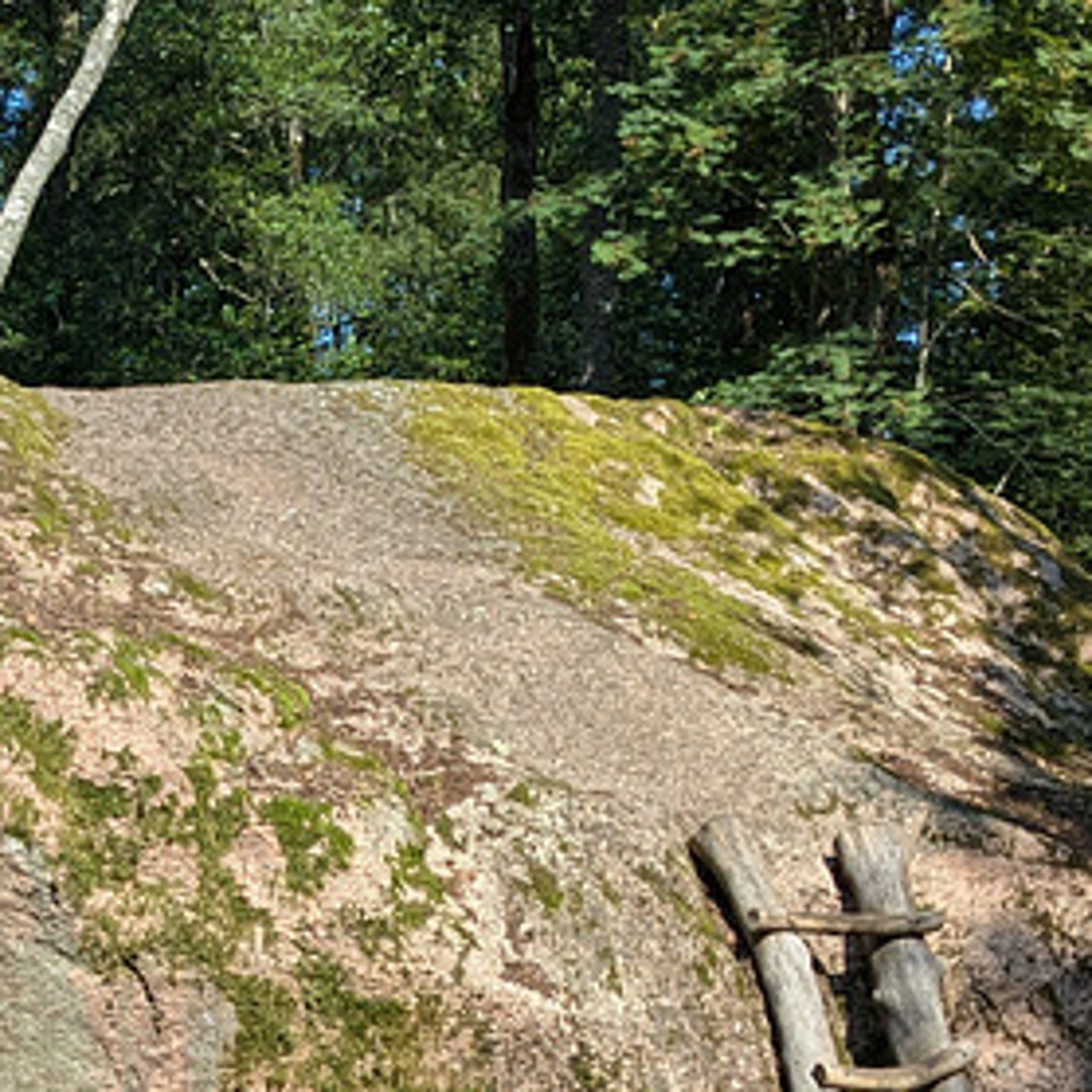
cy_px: 826
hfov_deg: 25.2
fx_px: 2320
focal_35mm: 65
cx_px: -4
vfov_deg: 26.1
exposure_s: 1/1669
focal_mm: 4.38
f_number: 1.73
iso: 55
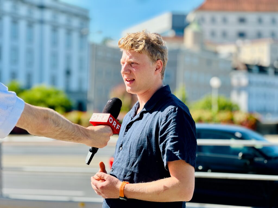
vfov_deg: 19.1
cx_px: 139
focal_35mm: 77
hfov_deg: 25.3
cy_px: 104
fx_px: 618
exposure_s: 1/331
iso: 32
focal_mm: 9
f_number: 2.8
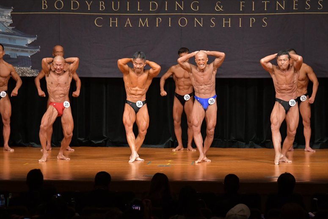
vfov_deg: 7.5
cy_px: 110
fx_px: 1667
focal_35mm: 183
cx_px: 164
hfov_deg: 11.2
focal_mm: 122
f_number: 5.6
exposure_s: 1/400
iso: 5000
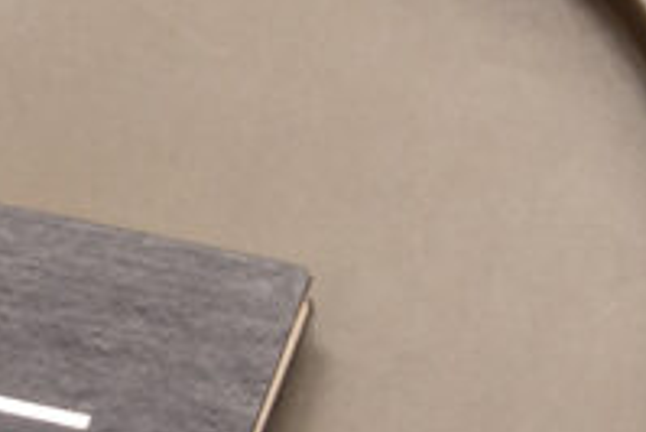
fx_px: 4058
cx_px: 1052
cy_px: -148
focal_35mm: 226
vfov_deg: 6.0
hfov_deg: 8.8
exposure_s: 1/100
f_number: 2.8
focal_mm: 44
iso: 1600
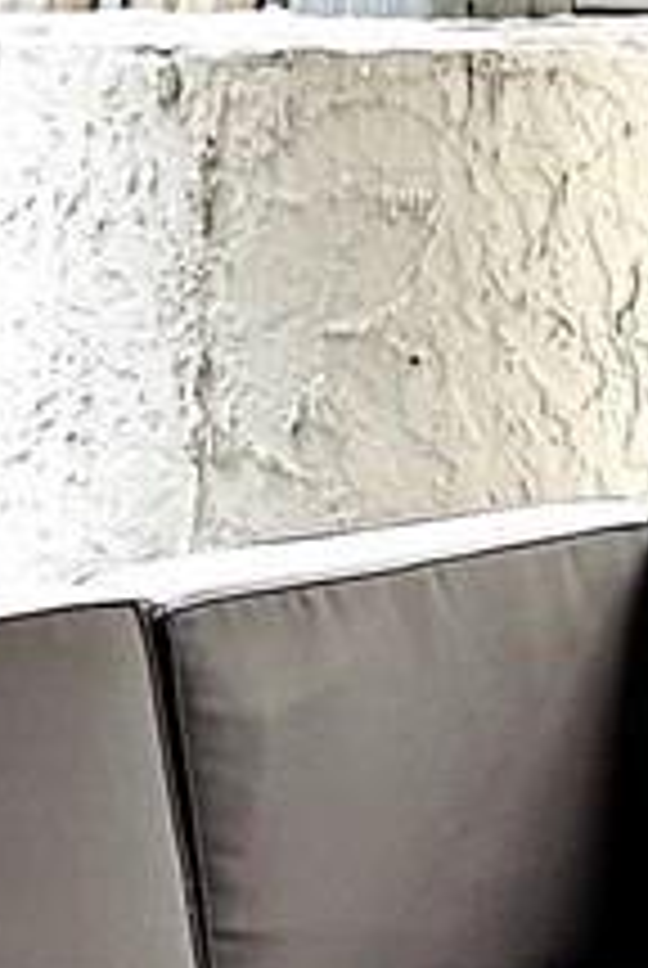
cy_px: 626
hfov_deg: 6.7
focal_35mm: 201
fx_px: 5409
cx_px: 1080
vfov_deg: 10.2
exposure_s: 1/121
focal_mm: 5.7
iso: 125
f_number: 1.5
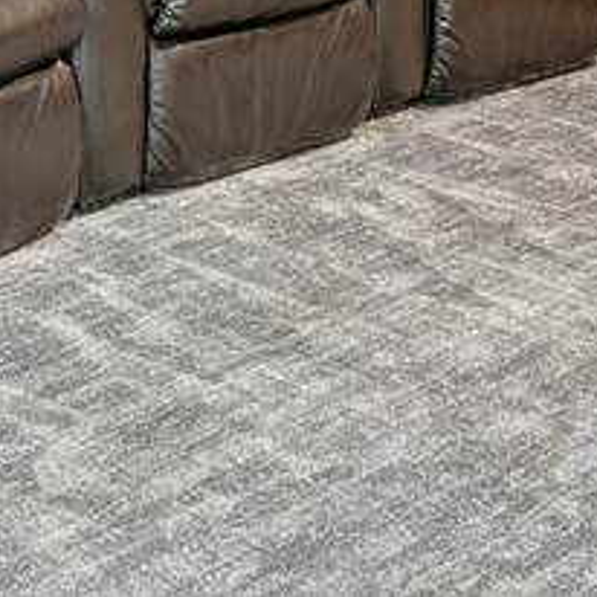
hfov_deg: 19.0
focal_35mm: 76
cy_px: -390
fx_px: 1483
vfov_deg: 18.9
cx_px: -380
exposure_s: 1/5
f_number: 9
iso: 250
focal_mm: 18
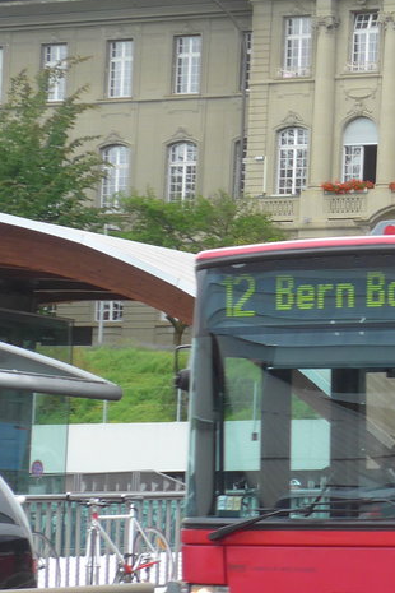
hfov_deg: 7.1
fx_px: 3094
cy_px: 330
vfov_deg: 10.9
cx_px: 722
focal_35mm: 188
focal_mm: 14.2
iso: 200
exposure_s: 1/320
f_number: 4.1
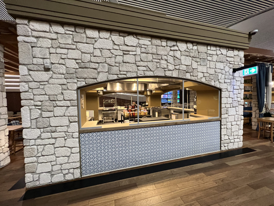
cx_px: 137
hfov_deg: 106.2
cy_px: 103
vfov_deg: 89.9
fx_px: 103
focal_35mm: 13
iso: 400
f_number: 1.8
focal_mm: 1.57
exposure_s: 1/50
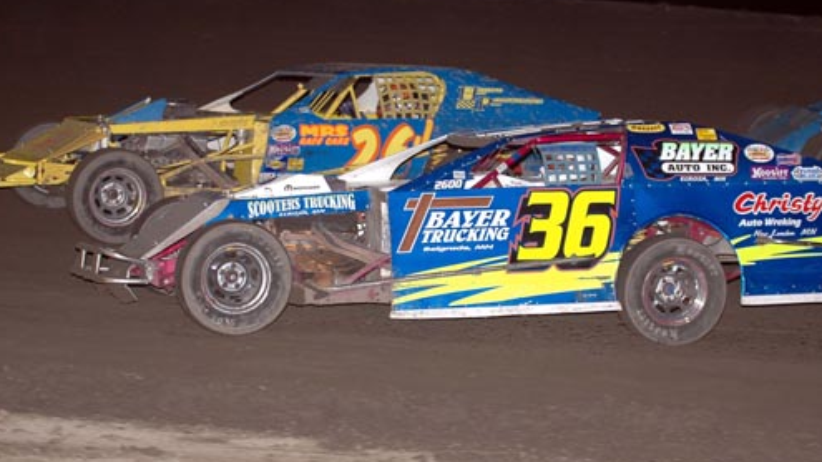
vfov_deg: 10.9
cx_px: 409
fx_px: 2418
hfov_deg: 19.3
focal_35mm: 111
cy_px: 254
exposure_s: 1/500
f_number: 2.8
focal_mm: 70
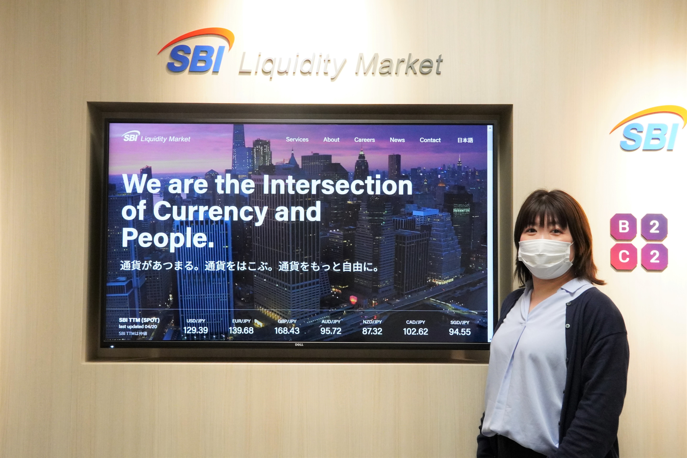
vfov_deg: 31.6
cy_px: 229
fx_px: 810
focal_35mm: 42
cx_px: 344
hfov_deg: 46.0
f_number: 11
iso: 3200
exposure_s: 1/50
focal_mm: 28.3
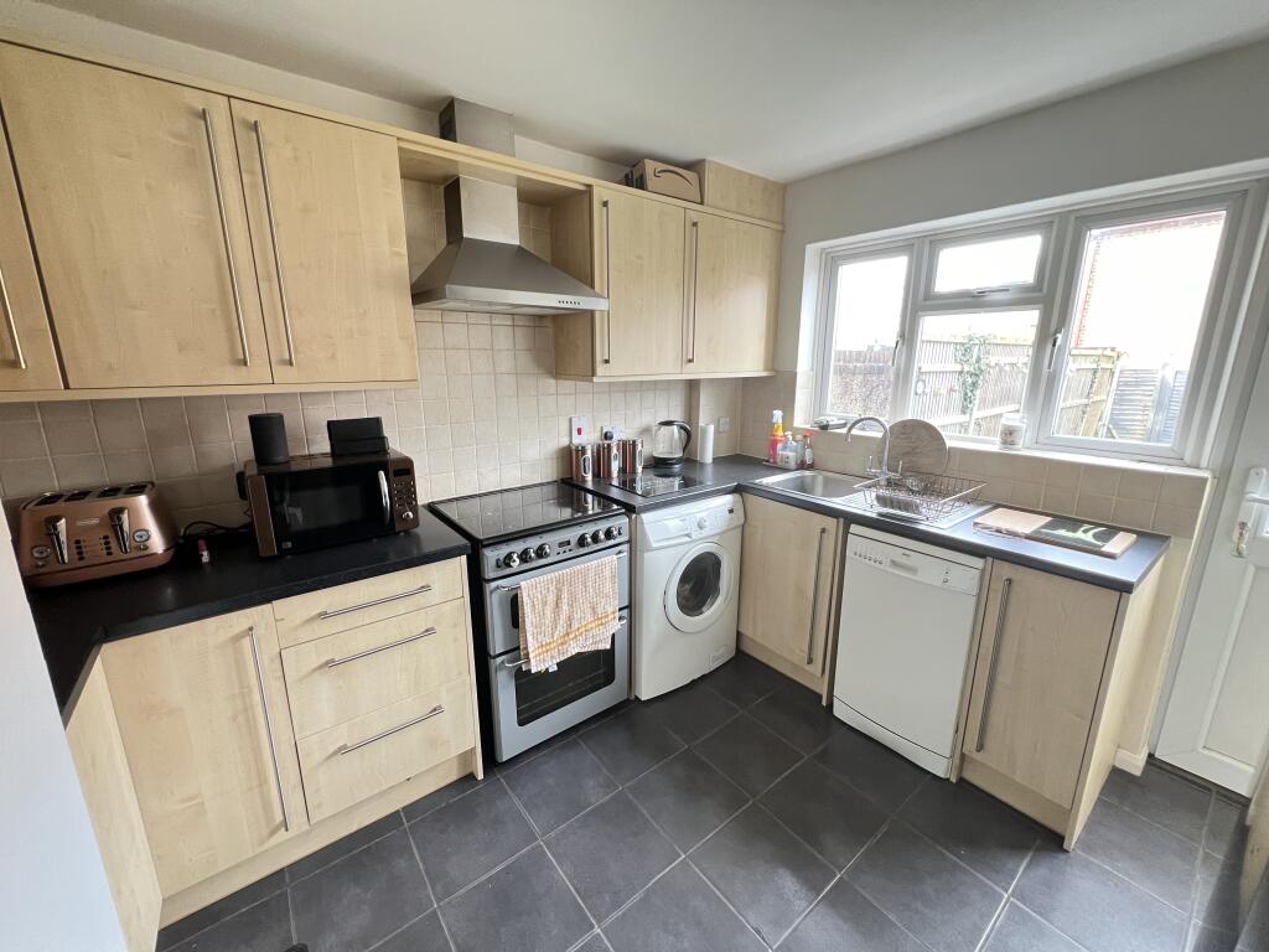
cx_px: 634
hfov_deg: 106.2
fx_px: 477
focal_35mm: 13
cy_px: 476
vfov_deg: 89.9
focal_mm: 1.57
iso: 320
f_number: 1.8
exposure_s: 1/60
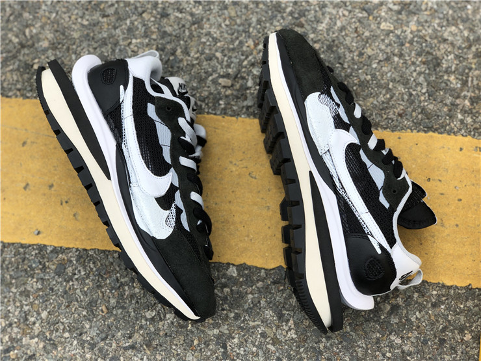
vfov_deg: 28.0
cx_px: 240
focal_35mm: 52
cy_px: 180
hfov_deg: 36.8
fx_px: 723
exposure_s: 1/685
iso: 16
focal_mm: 6
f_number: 2.4
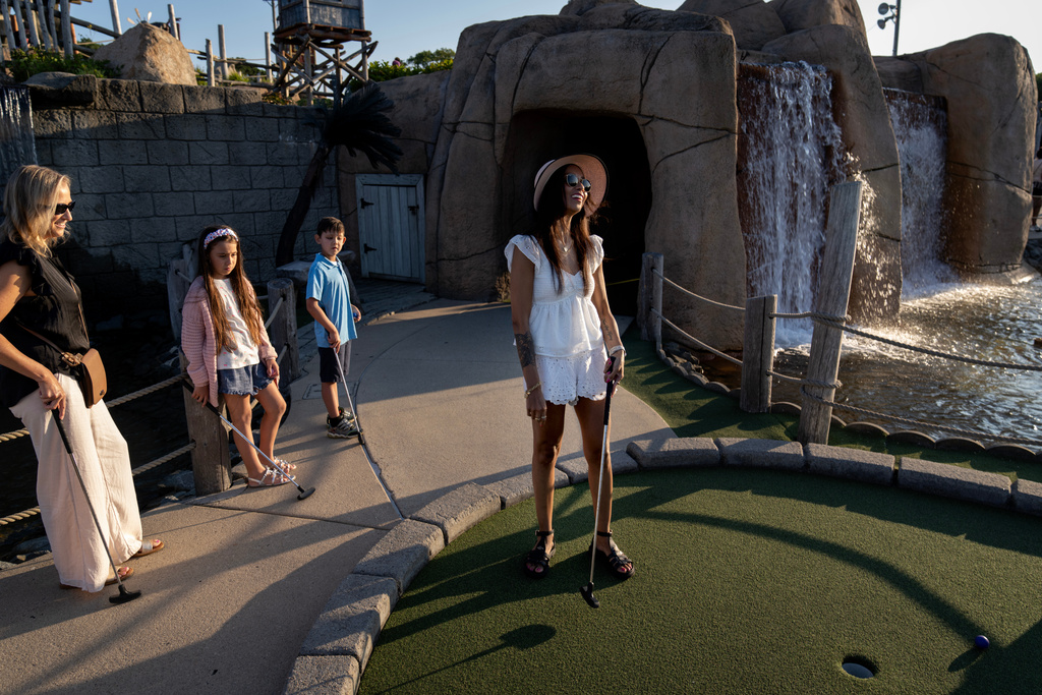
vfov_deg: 53.1
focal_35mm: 24
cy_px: 348
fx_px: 695
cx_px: 521
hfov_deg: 73.7
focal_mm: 24
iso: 50
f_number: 3.5
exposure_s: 1/250
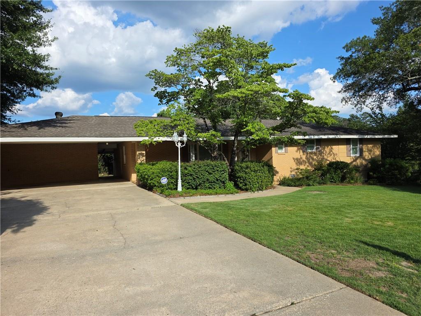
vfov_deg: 58.9
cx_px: 210
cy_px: 158
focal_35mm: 23
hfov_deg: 73.9
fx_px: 280
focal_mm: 6.3
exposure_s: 1/5447
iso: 80
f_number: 1.7
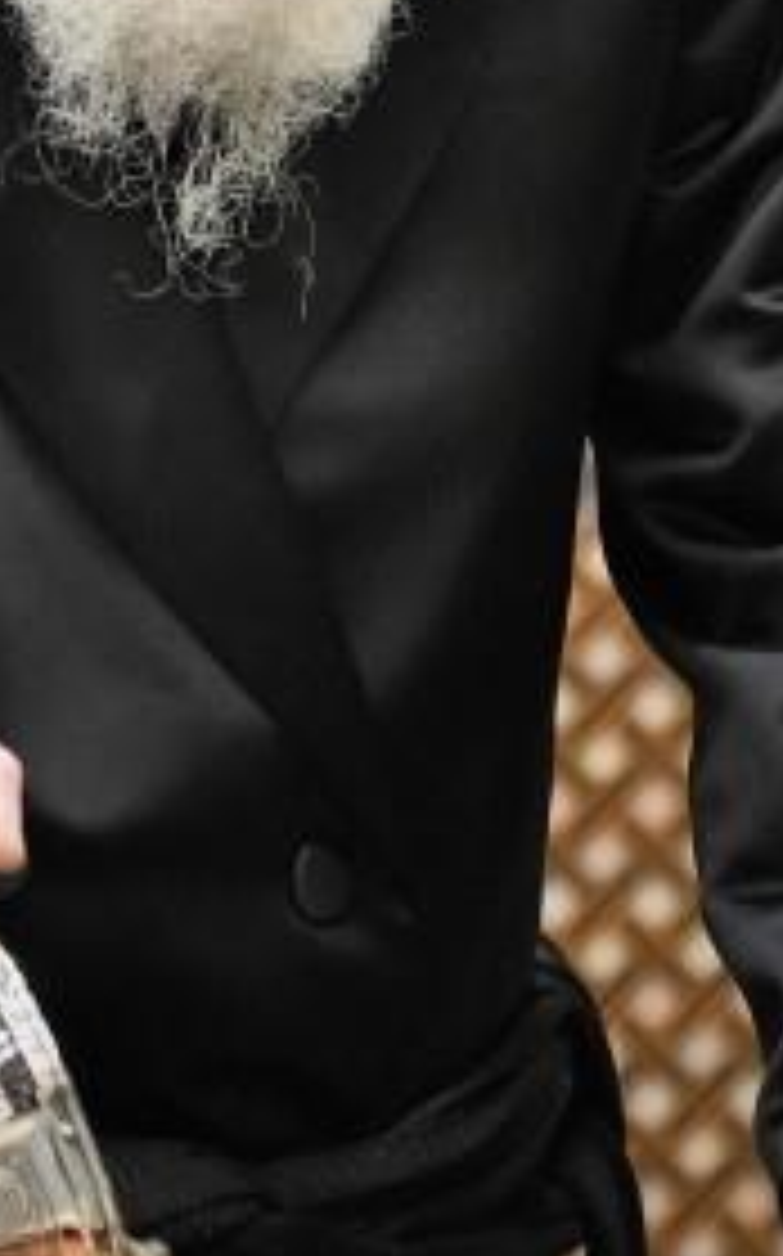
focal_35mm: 1122
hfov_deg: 1.2
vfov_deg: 1.9
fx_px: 38368
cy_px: 77
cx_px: 198
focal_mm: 200
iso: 640
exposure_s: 1/125
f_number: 2.8
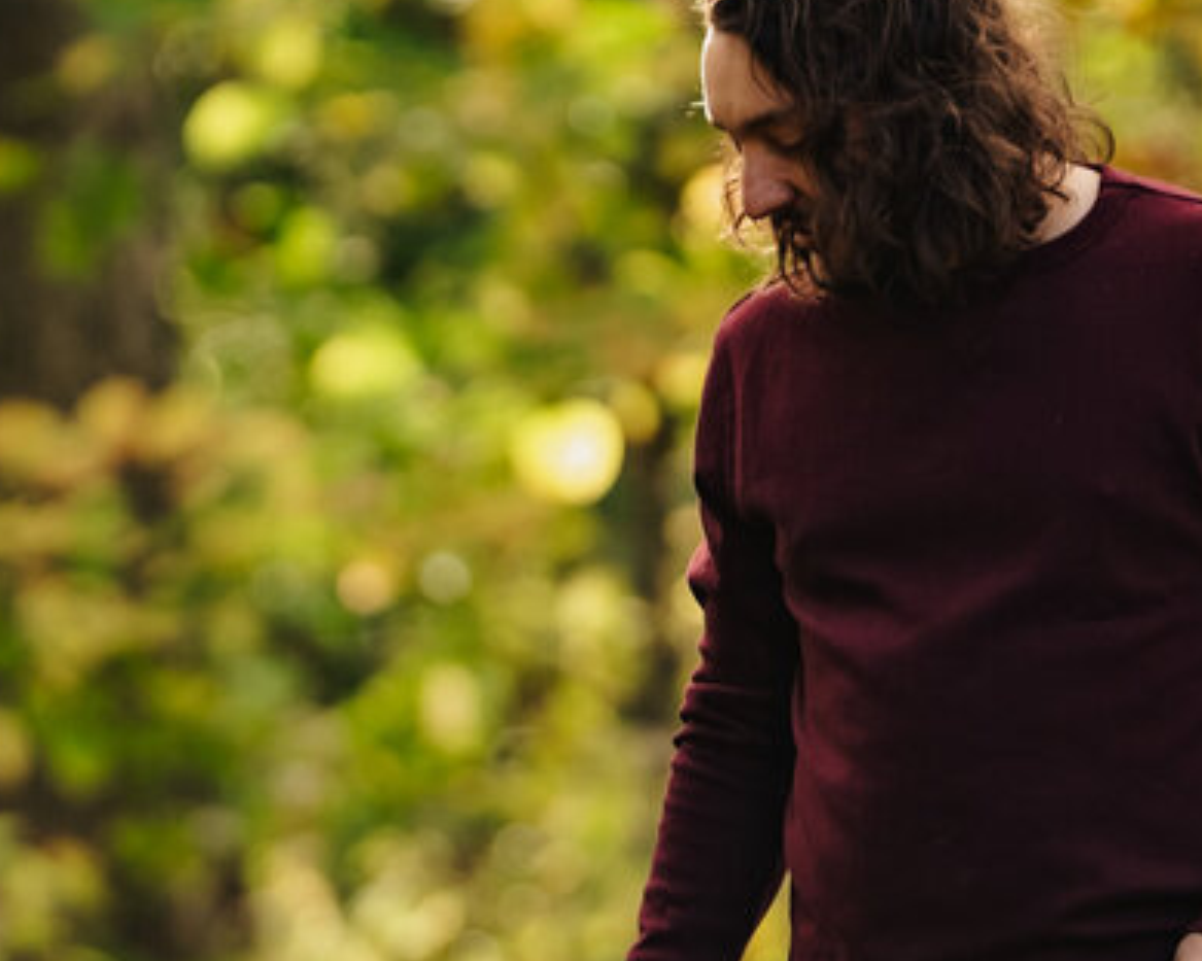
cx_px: 176
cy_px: 1038
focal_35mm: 391
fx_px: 13906
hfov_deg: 4.9
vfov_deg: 4.0
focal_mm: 135
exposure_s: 1/800
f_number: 1.8
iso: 250
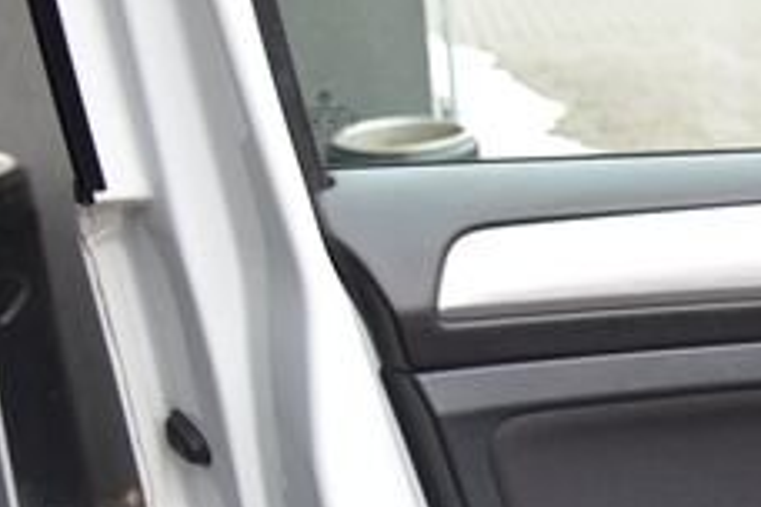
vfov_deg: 12.6
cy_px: 437
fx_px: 2283
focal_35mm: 108
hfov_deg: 15.7
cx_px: 1435
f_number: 4.5
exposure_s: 1/80
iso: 500
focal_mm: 24
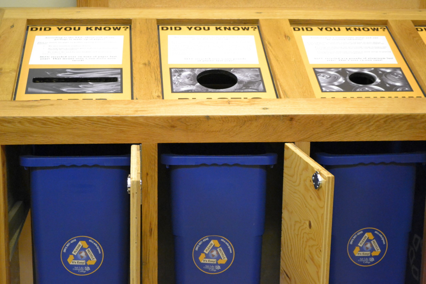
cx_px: 213
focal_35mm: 72
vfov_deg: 18.9
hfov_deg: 28.1
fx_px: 852
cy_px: 142
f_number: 5.6
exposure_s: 1/40
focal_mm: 48
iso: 3200
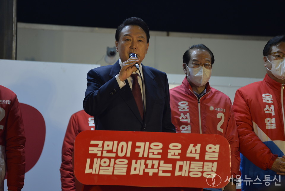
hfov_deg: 6.9
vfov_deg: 4.6
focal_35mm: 300
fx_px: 2376
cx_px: 142
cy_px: 96
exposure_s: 1/60
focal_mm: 300
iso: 800
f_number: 5.6
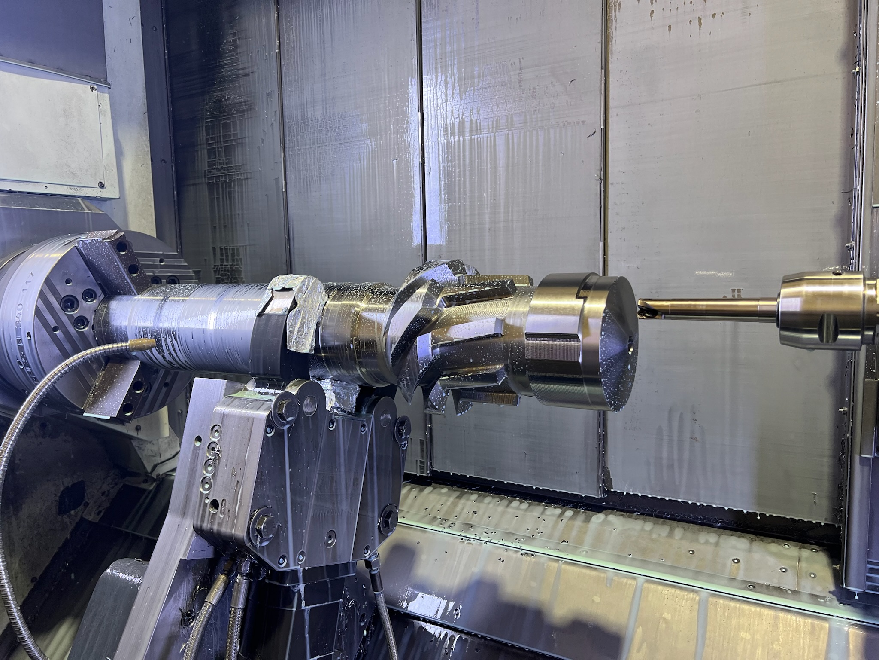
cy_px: 330
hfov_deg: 67.3
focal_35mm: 26
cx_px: 440
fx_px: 660
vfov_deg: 53.1
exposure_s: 1/121
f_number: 1.5
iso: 100
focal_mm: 5.7
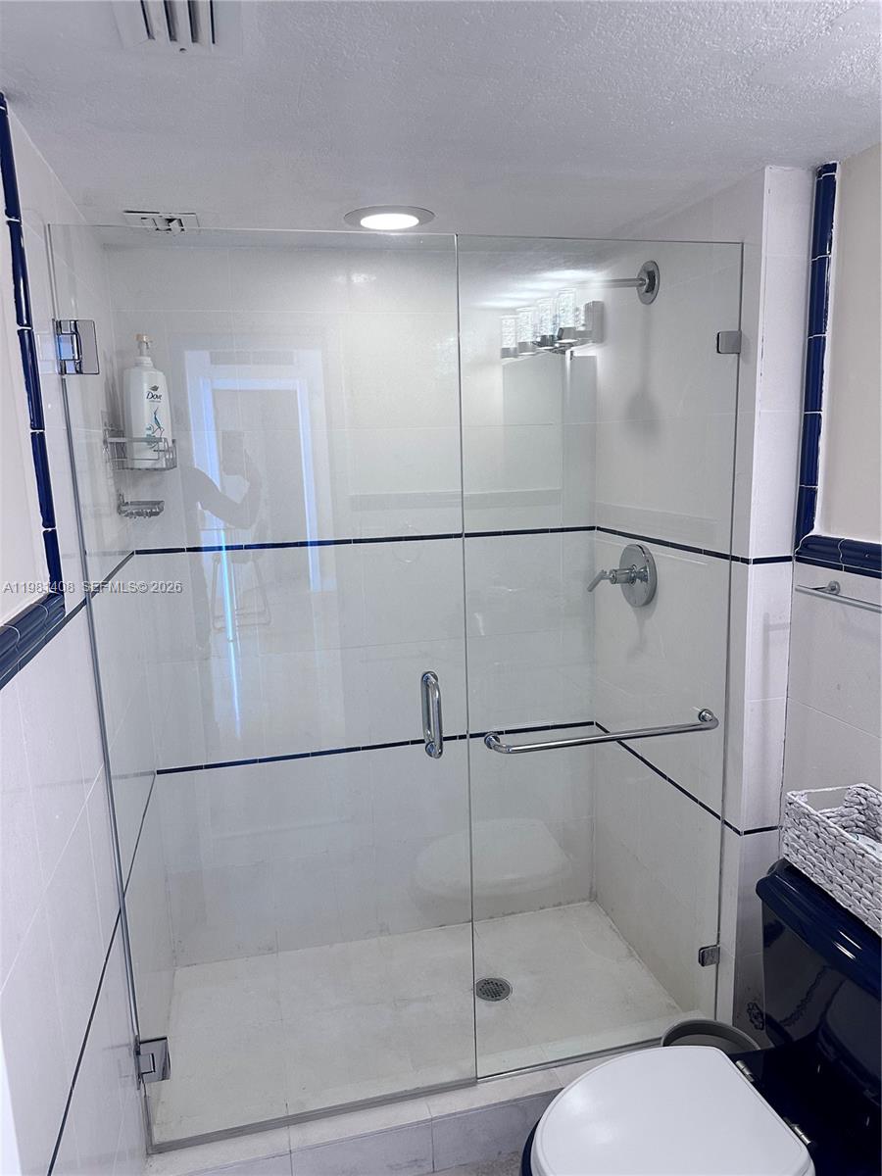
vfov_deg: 71.6
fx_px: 815
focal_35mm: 24
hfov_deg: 56.8
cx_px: 441
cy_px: 588
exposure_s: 1/120
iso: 200
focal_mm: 6.86
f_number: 1.78
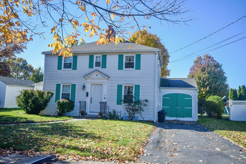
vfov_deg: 43.6
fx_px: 205
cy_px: 82
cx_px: 123
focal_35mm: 30
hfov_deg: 61.9
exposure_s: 1/250
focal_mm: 20
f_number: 8
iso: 220
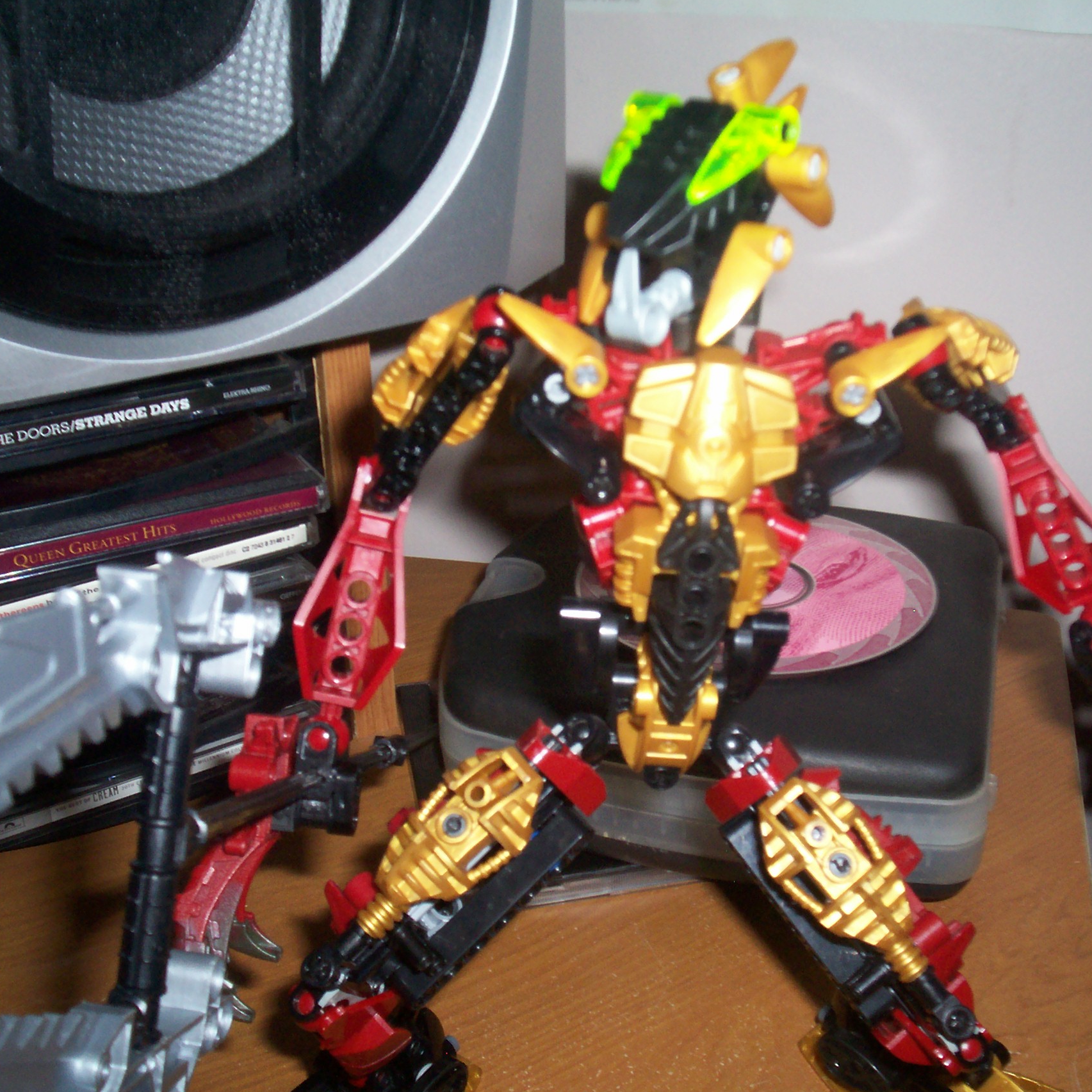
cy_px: 551
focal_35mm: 43
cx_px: 637
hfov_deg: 39.1
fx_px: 1535
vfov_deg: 39.2
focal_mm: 5.9
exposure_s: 1/64
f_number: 4.5
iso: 140
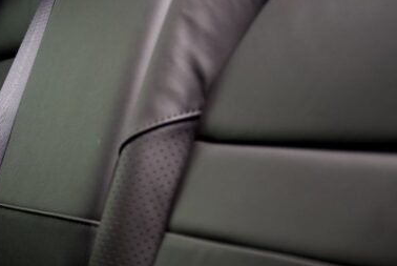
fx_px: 718
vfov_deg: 19.2
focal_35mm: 65
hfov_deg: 28.0
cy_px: 357
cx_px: -48
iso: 1250
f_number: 2.8
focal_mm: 24
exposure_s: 1/30
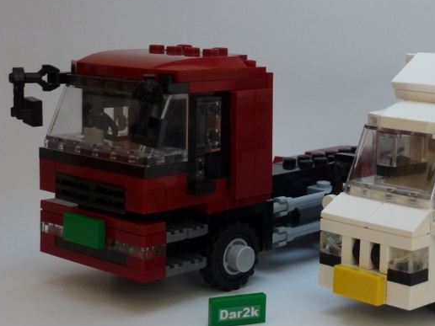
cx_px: 316
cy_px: 146
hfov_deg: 25.4
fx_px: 955
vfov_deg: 19.4
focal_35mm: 76
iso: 200
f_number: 4.1
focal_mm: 8.7
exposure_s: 1/13
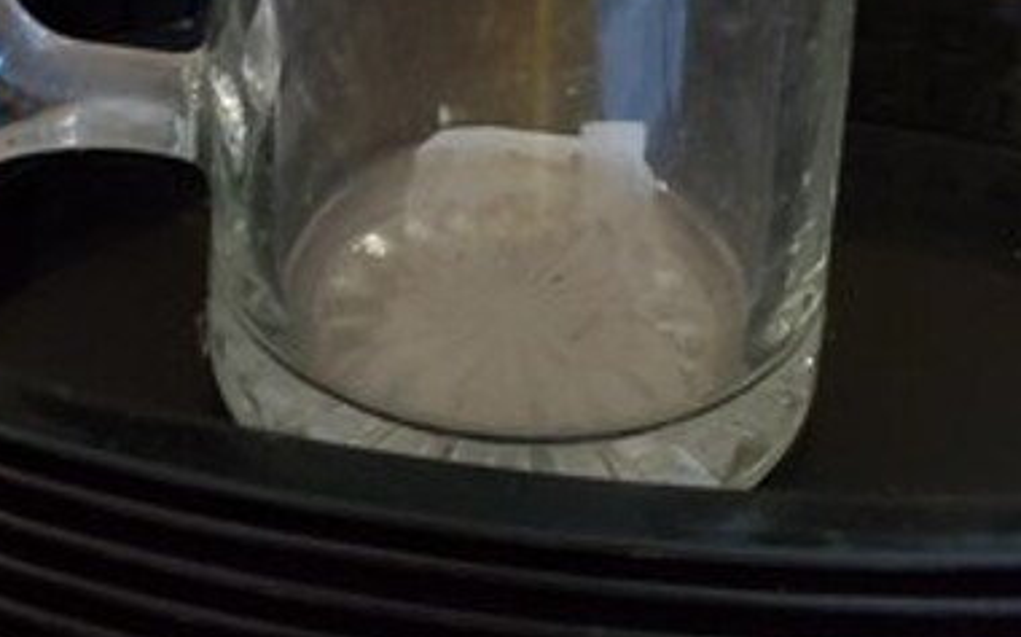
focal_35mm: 59
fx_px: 1641
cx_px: 476
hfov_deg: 34.6
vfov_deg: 19.2
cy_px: -316
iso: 640
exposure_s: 1/17
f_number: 1.5
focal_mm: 4.3
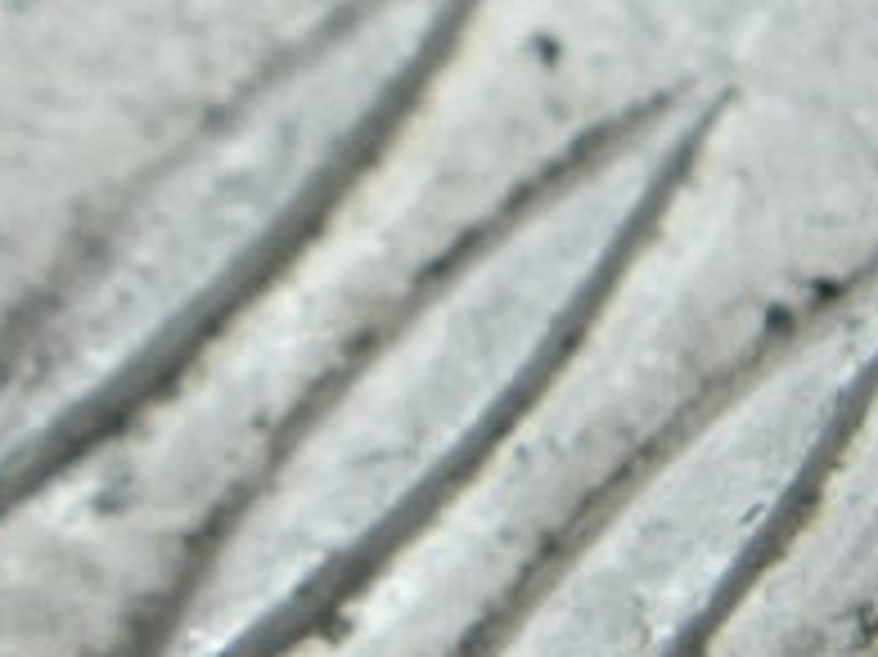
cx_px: -1360
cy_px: -472
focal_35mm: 142
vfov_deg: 9.9
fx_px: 3599
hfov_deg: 11.2
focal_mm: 4.7
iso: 90
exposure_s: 1/59.6
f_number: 2.8
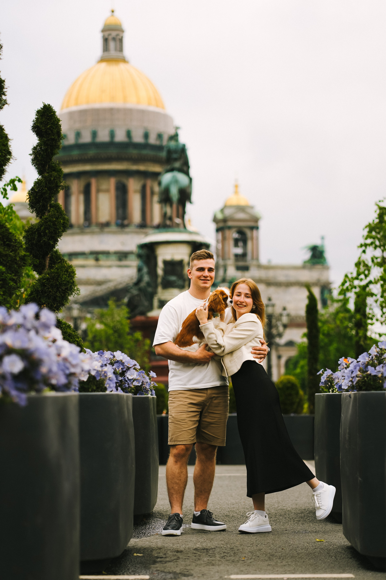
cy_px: 290
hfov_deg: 16.1
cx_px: 193
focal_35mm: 85
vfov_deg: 23.9
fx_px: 1367
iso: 125
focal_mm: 85
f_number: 2.5
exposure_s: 1/800
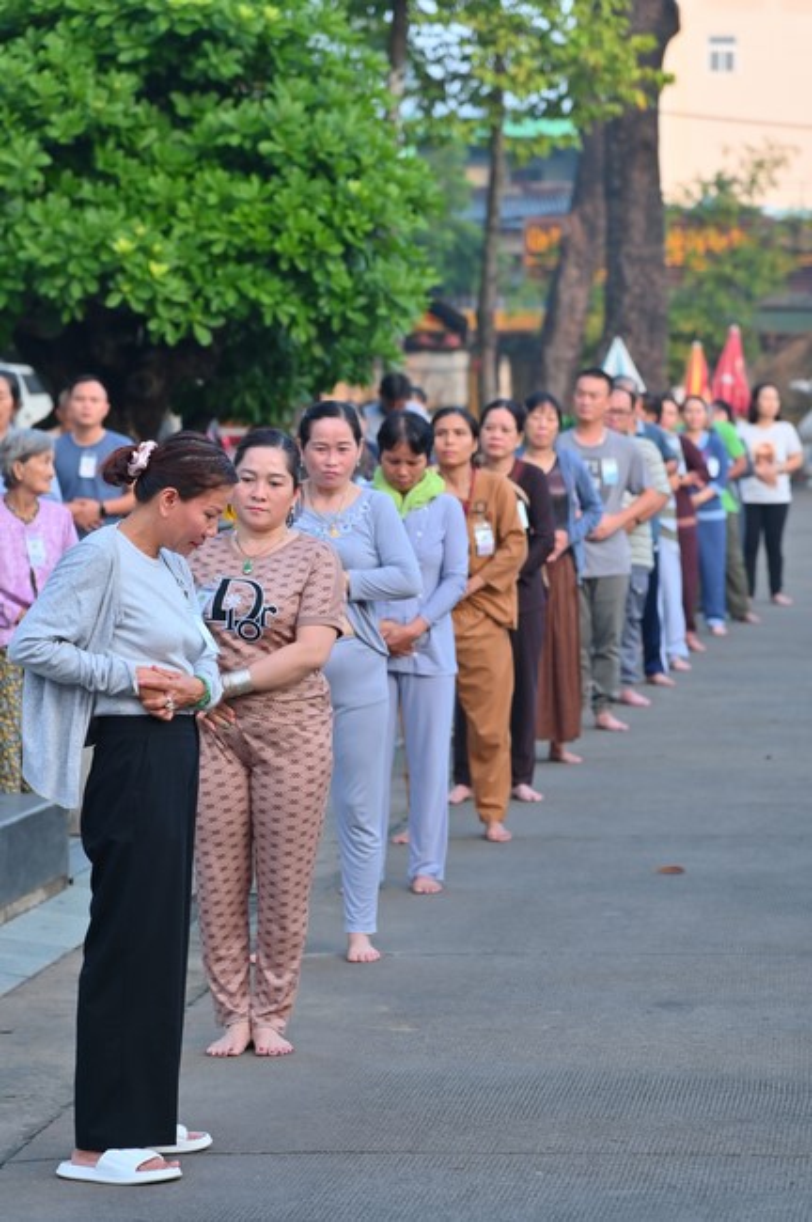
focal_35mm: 120
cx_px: 406
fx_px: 4068
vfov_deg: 17.1
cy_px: 611
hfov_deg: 11.4
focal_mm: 120
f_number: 5.6
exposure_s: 1/125
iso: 200
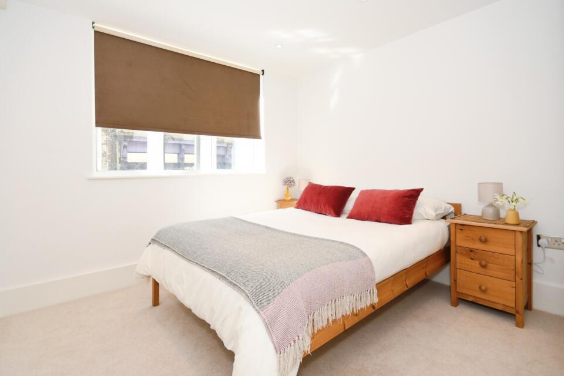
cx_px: 277
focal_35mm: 16
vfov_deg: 73.7
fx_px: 251
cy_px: 190
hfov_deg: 96.7
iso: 400
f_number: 8
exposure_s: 1/125
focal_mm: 10
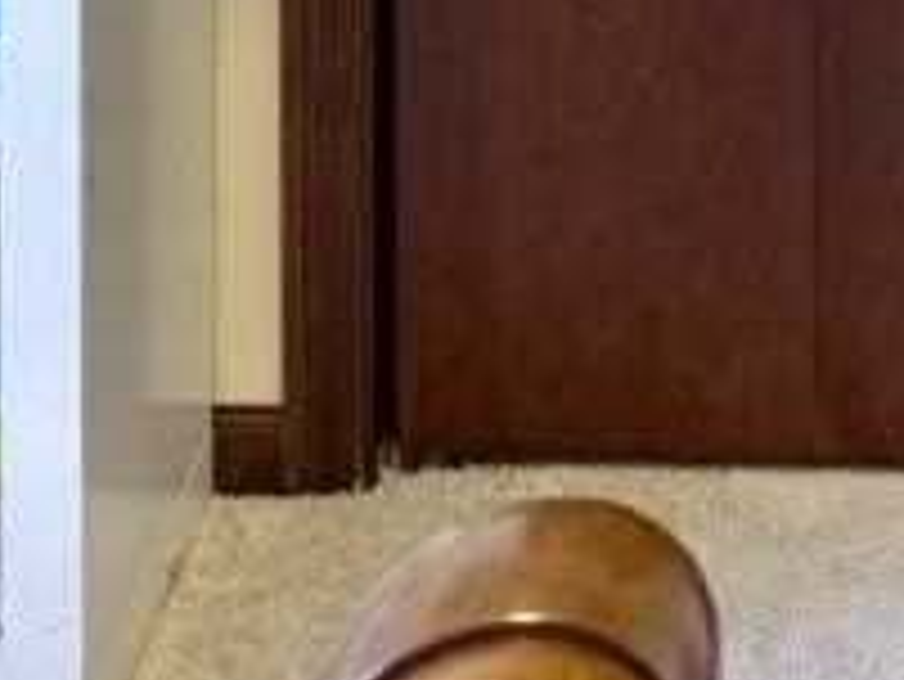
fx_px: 3998
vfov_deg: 8.9
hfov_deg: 12.7
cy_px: -905
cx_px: 922
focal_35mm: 153
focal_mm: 6.76
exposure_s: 1/60
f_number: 1.78
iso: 160
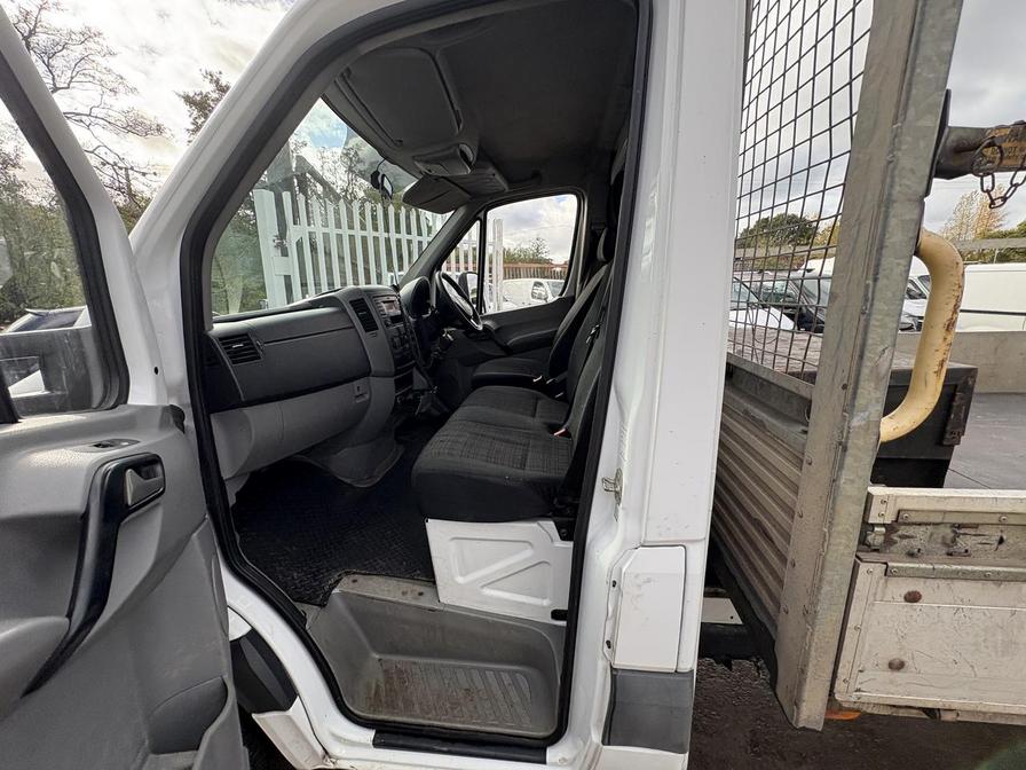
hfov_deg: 102.1
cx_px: 513
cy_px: 385
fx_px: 415
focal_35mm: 14
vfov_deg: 85.7
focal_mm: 2.22
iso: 40
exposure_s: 1/359
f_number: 2.2
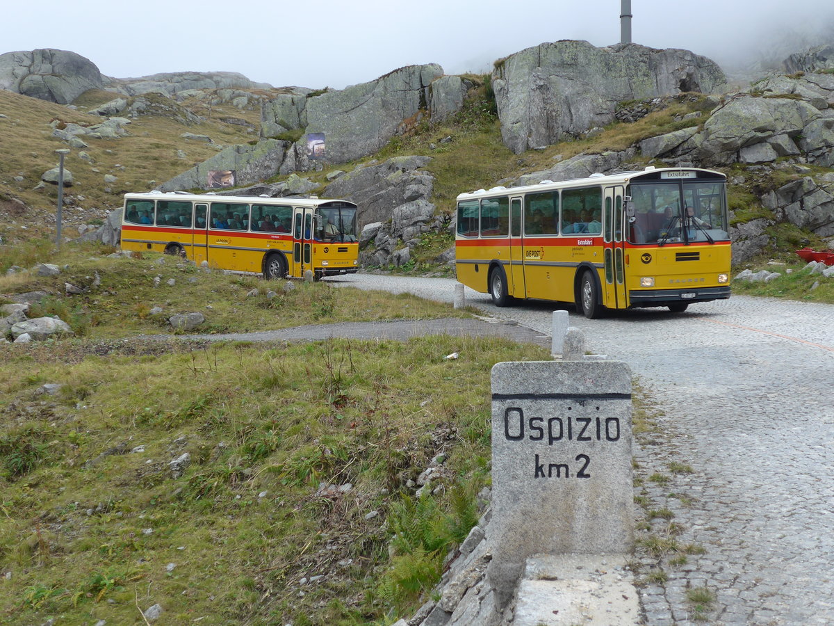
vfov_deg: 29.7
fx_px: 1181
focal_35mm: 49
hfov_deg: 38.9
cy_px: 313
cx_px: 417
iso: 80
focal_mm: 10.1
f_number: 3.2
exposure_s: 1/400
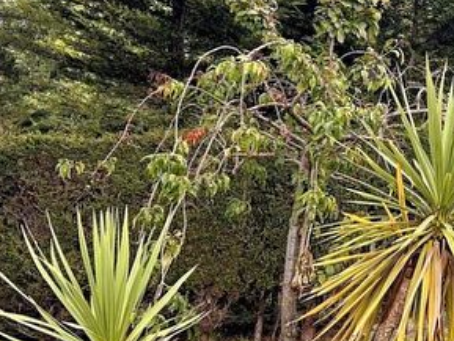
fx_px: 827
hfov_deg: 27.3
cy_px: 145
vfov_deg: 23.3
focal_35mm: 63
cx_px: 537
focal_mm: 5.7
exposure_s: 1/471
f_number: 1.5
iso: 50
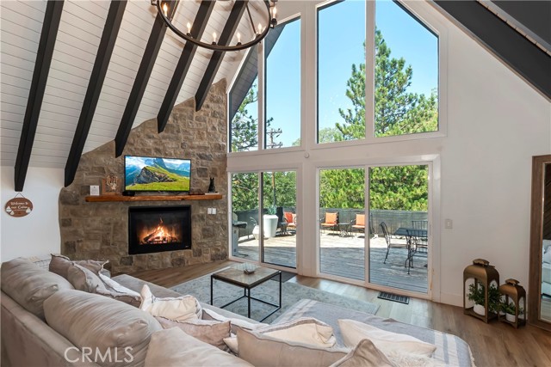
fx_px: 230
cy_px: 184
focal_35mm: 15
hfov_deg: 100.4
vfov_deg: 77.4
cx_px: 276
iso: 250
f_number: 8
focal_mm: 10
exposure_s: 1/30
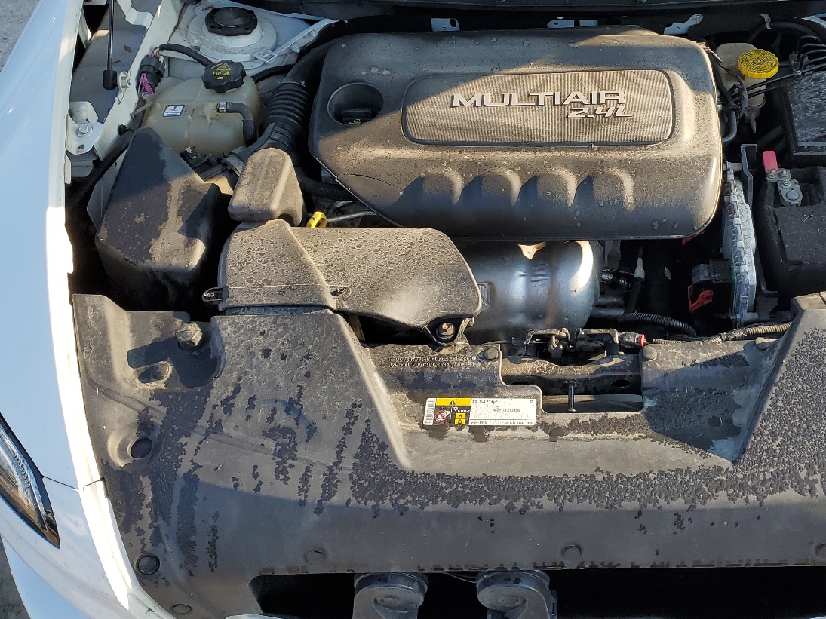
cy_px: 200
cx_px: 576
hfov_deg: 47.8
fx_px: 907
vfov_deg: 37.3
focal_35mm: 38
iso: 50
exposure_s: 1/769
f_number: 1.5
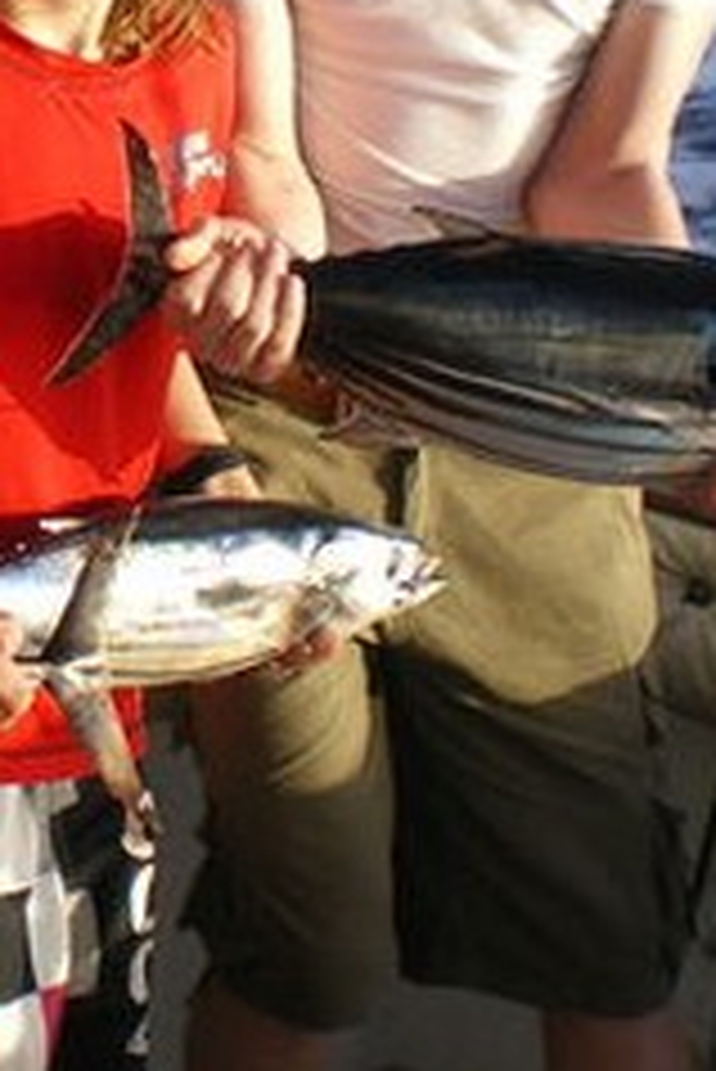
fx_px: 2949
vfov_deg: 20.2
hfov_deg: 13.3
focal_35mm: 99
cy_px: 86
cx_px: -243
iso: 50
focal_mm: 6.3
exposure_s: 1/160
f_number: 4.6
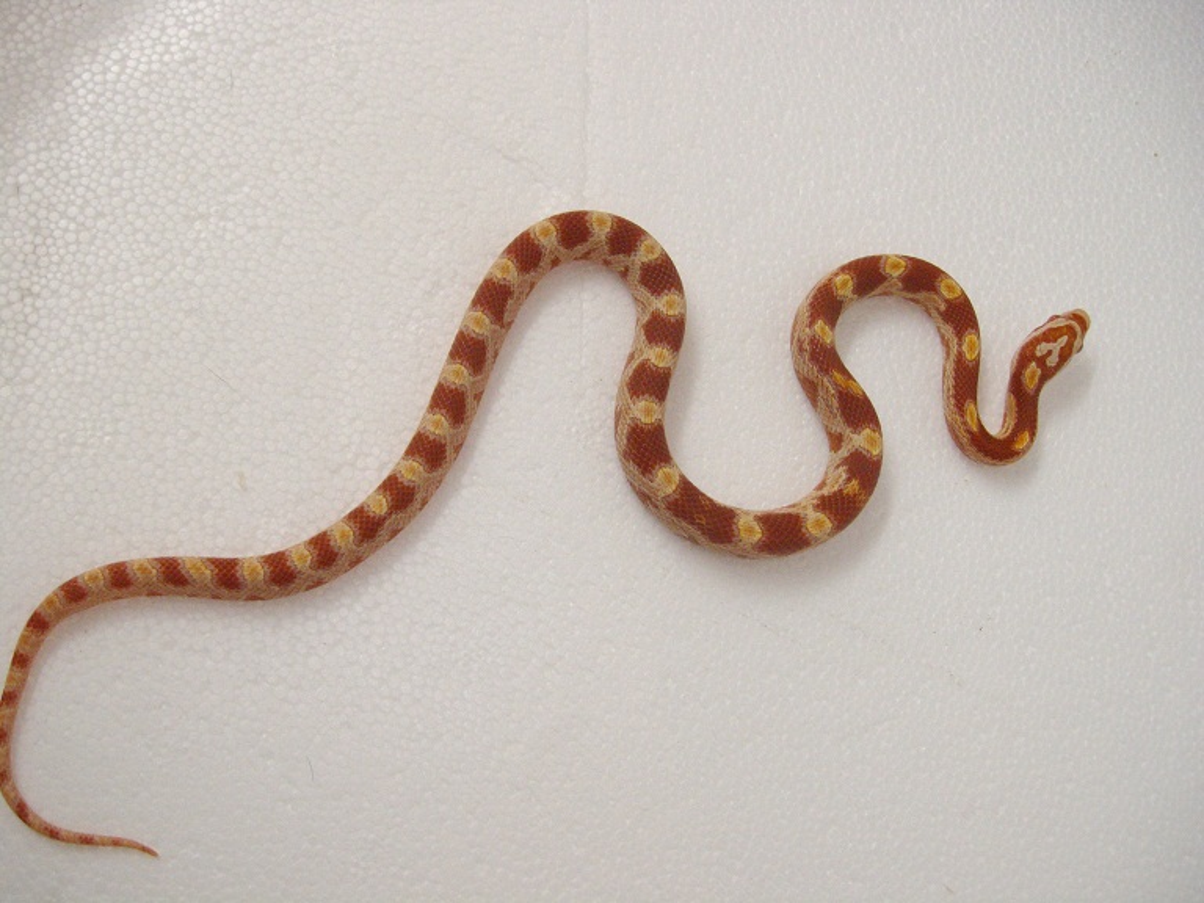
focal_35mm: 36
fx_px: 1252
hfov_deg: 51.4
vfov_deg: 39.7
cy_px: 452
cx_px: 602
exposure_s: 1/50
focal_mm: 6
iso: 240
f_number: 2.7
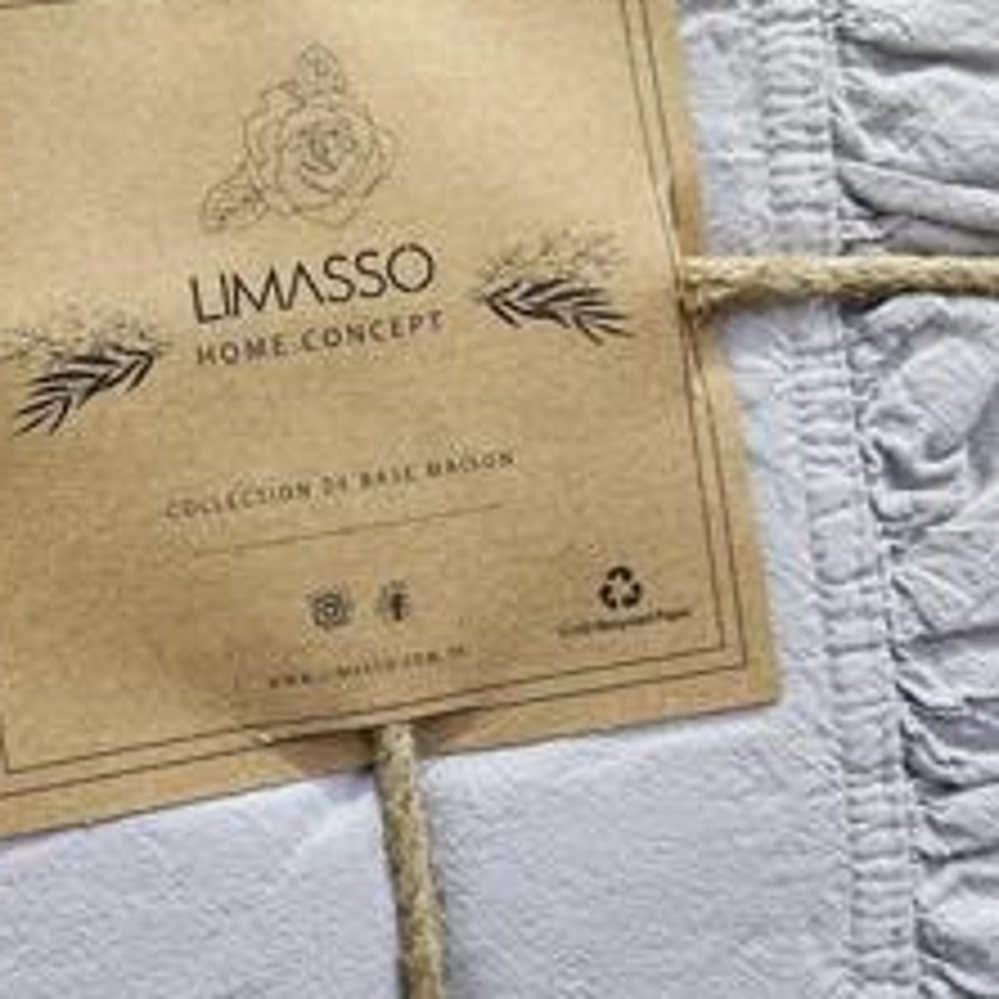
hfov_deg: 30.0
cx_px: 140
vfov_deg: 31.0
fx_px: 1796
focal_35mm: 55
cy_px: 405
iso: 640
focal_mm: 5.4
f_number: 1.8
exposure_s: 1/100
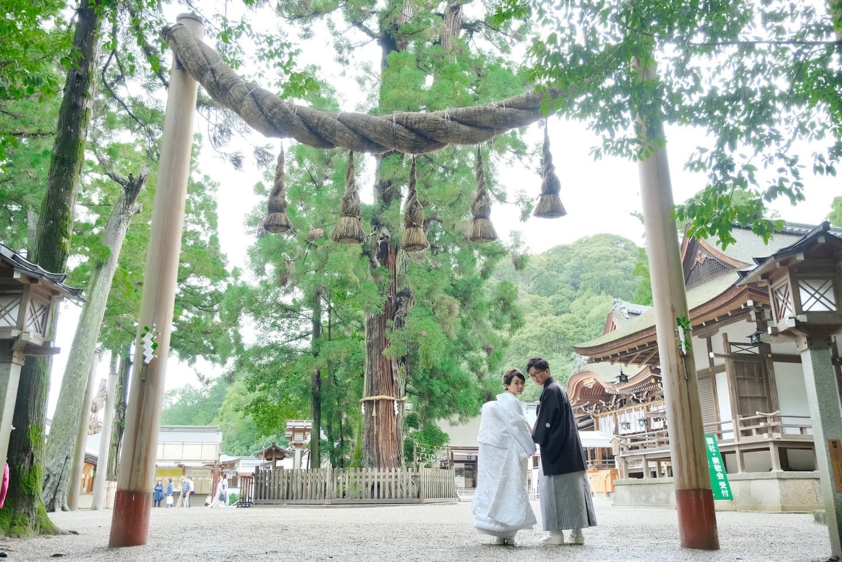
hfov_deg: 63.7
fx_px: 678
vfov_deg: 45.0
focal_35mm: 29
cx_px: 421
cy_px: 281
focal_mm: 19.2
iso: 1600
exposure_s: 1/160
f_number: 4
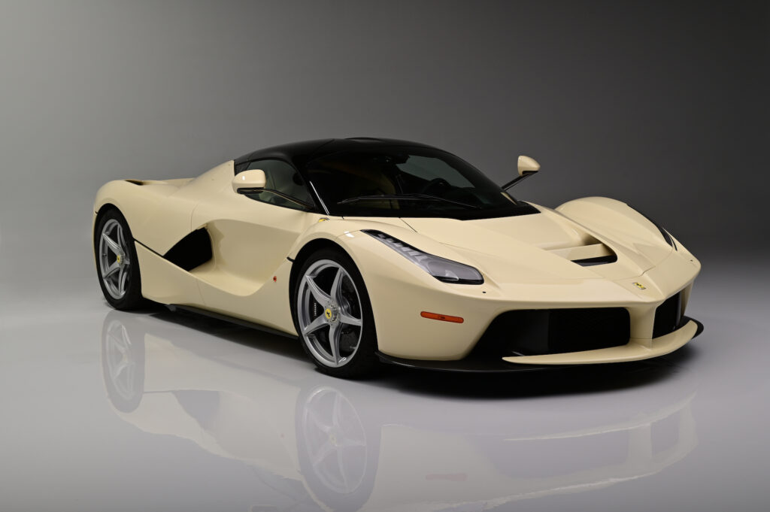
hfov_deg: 39.6
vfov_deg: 26.9
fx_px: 1069
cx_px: 385
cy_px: 256
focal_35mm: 50
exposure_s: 1/200
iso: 200
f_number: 8
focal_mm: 50
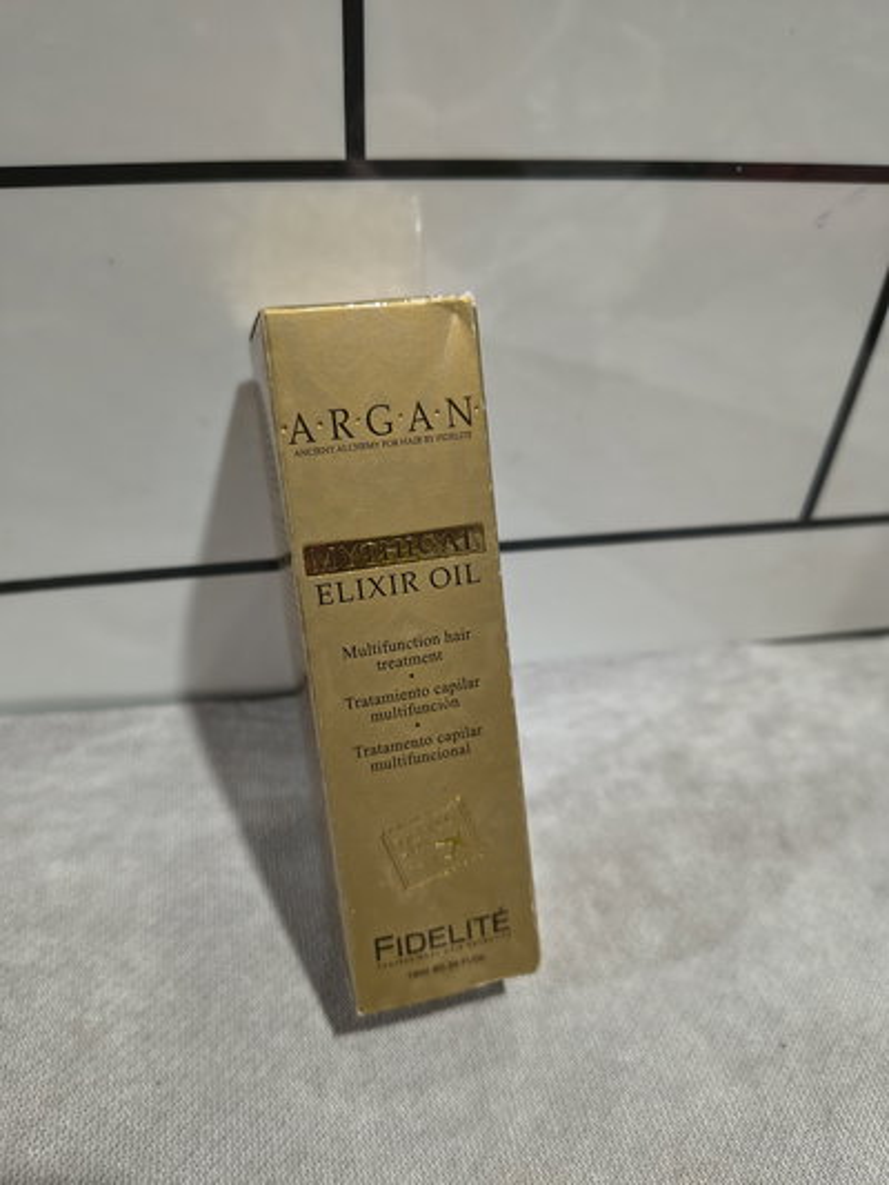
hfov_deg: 56.8
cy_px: 592
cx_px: 444
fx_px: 821
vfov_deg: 71.6
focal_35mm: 24
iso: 1347
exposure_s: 1/50
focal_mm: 5.56
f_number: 1.8
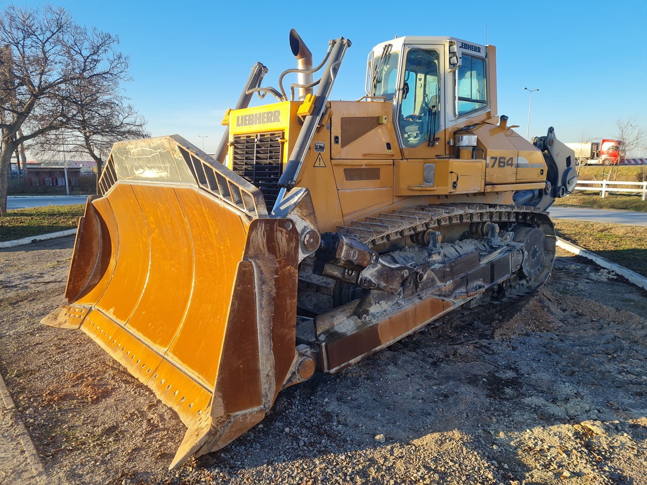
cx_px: 324
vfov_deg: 53.0
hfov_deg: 67.3
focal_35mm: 26
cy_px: 242
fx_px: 486
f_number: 1.8
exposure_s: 1/773
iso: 50
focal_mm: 5.4
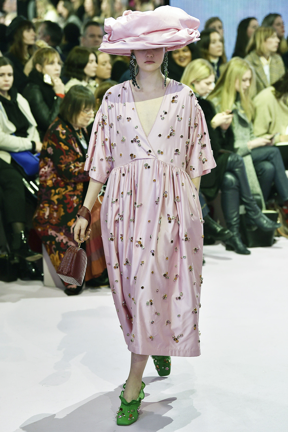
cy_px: 216
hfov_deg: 11.4
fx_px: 1441
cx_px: 144
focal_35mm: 120
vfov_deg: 17.1
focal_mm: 120
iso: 1600
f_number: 4.5
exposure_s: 1/400
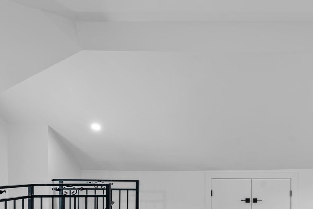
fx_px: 296
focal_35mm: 34
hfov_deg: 52.8
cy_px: 163
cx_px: 243
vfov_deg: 37.6
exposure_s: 1/2.5
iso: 200
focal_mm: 14
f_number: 10
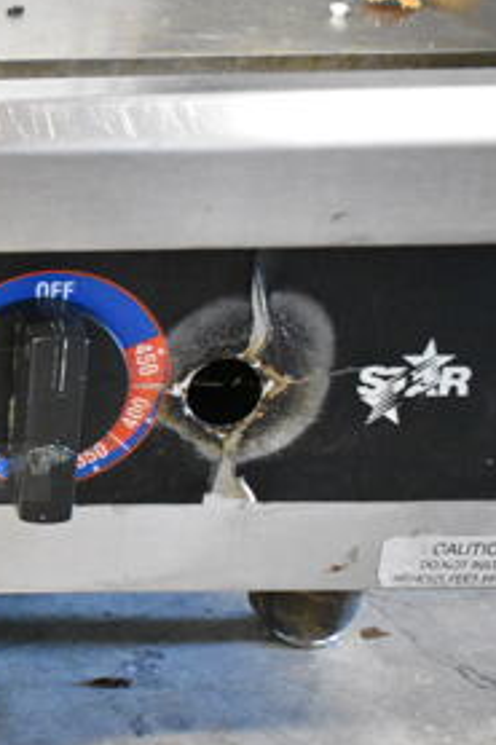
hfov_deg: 18.3
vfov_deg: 30.5
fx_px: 1366
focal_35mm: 66
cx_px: -247
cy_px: 359
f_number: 4.5
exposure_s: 1/80
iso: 6400
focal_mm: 20
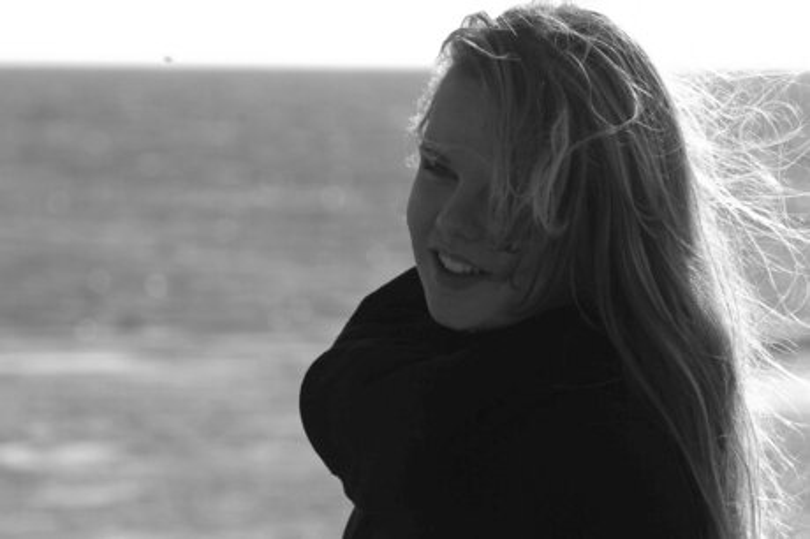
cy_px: 270
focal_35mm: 225
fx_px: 5059
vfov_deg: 6.1
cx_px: 405
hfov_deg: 9.2
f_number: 7.1
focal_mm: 150
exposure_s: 1/800
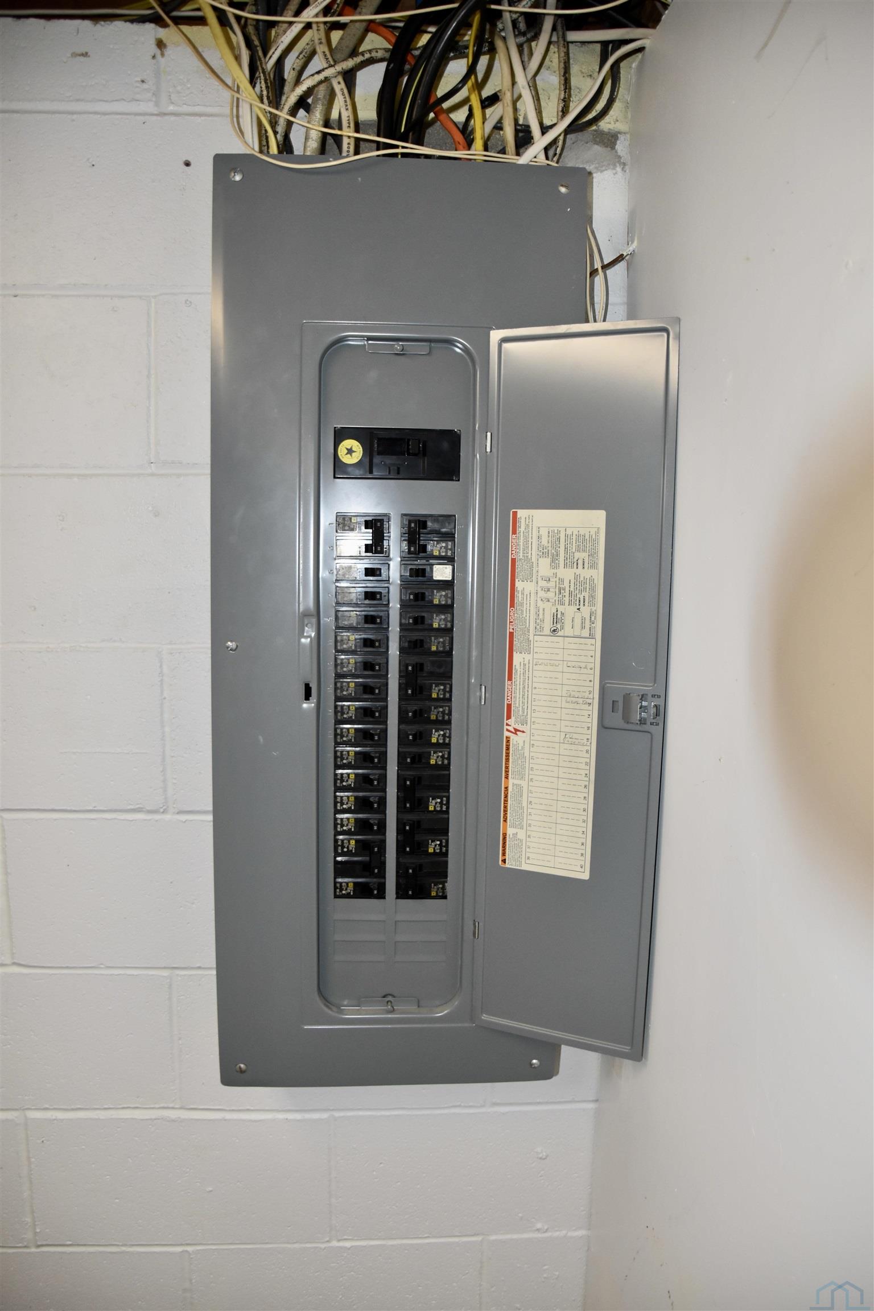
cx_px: 437
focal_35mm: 24
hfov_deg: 53.1
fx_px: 874
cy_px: 656
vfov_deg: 73.7
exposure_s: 1/60
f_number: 4
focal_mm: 16
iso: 800
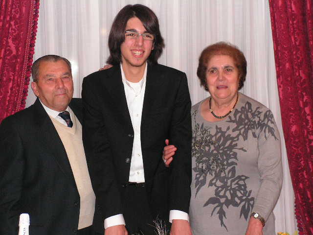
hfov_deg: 22.5
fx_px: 787
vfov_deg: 17.0
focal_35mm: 87
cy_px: 118
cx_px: 156
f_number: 3.3
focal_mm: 14.5
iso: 200
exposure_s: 1/100
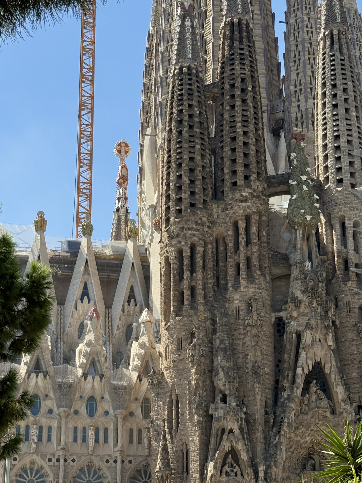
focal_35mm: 63
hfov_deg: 23.3
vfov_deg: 30.6
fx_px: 878
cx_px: 187
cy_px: 304
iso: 64
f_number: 1.78
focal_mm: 6.76
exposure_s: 1/3610
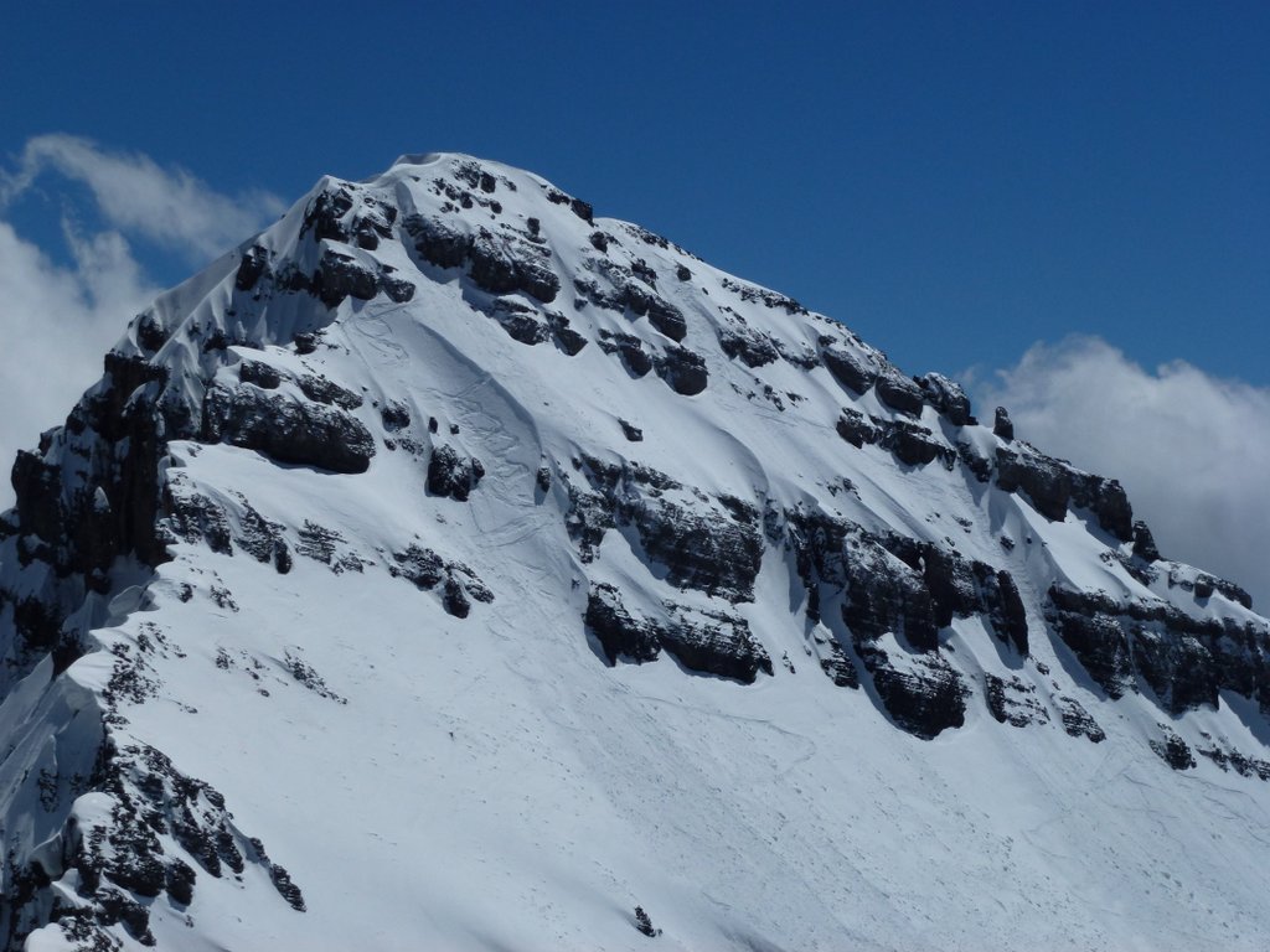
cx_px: 635
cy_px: 476
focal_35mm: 89
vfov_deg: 16.6
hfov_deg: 22.0
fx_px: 3265
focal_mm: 16
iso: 100
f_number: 5.6
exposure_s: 1/2500
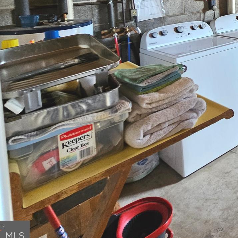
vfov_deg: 42.0
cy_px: -8
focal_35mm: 33
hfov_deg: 37.3
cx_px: 288
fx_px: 257
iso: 320
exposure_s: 1/40
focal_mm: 2.2
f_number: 2.2
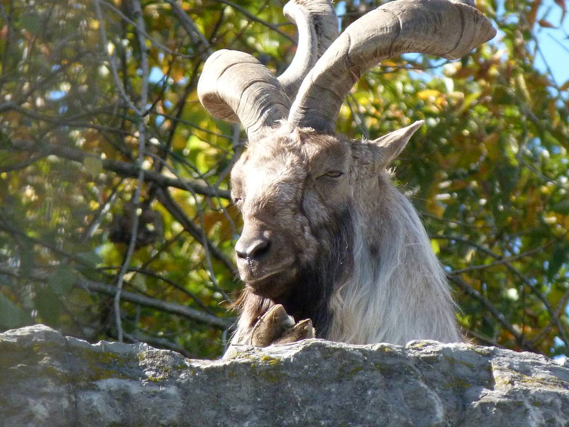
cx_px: 289
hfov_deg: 1.9
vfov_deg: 1.5
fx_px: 16834
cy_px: 223
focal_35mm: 1024
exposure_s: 1/500
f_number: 5.2
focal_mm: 108
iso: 400
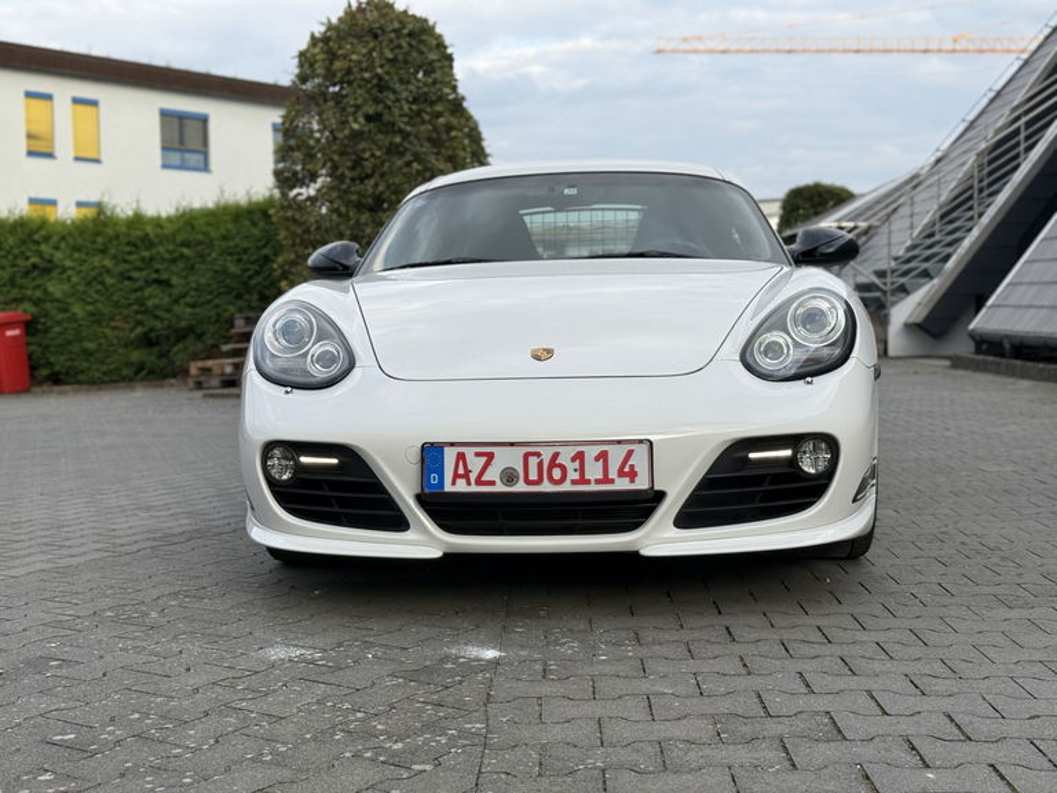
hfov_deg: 39.7
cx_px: 528
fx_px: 1466
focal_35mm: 48
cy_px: 396
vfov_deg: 30.3
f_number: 1.78
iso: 64
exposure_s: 1/1070
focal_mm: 6.76
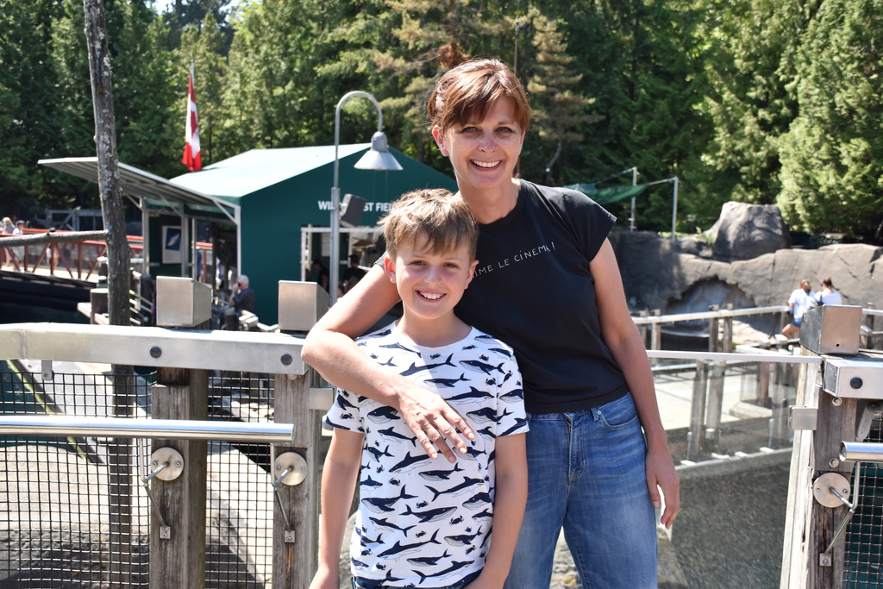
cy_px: 294
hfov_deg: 49.5
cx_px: 442
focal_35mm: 39
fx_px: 957
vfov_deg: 34.2
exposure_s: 1/800
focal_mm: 26
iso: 400
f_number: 5.6
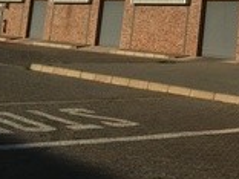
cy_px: -63
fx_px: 642
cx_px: 334
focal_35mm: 93
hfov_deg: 19.1
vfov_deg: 15.1
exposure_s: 1/5495
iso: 25
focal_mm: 4.15
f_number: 2.2
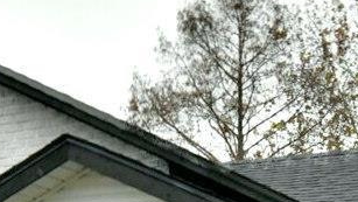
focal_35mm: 139
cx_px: 189
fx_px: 1320
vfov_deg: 8.2
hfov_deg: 15.4
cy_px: 448
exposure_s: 1/640
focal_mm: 20
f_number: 13
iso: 2500
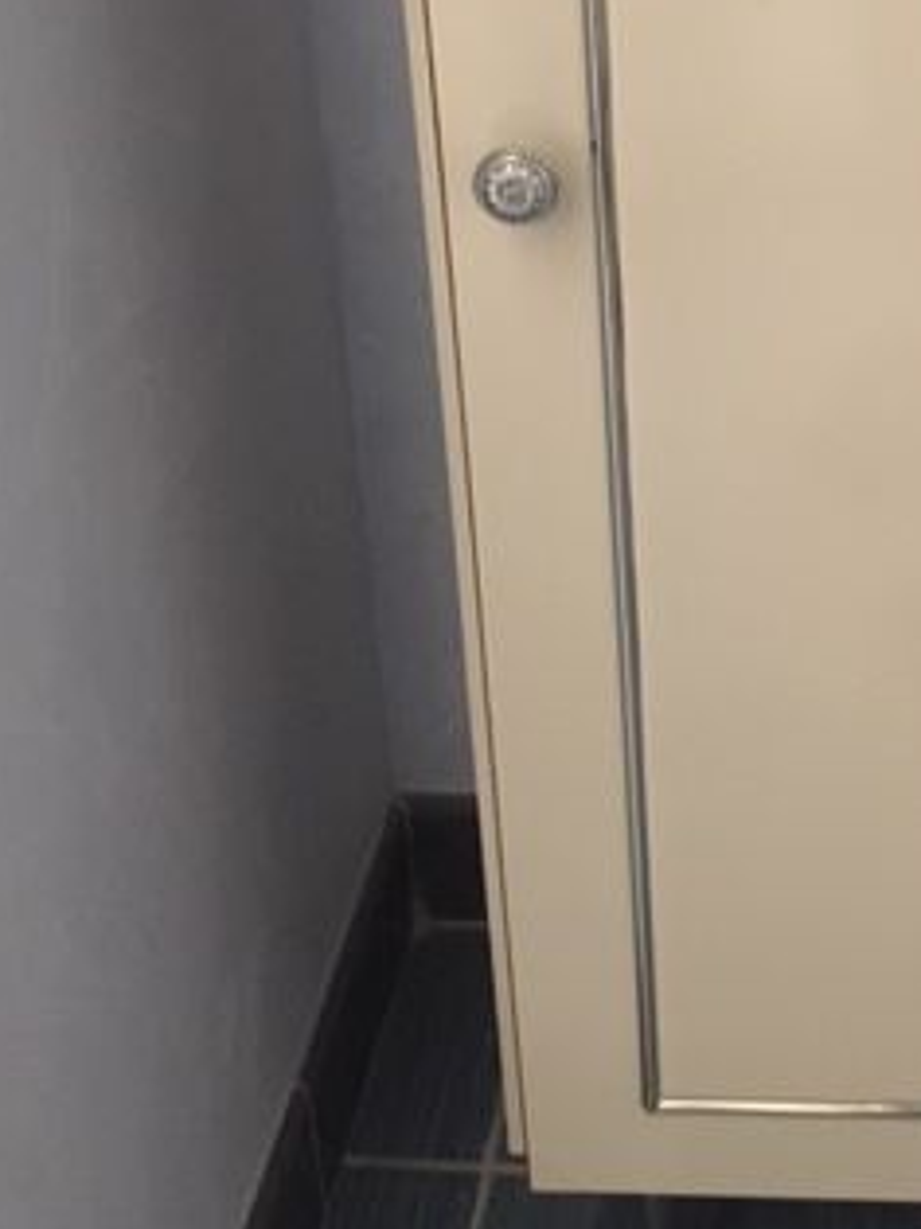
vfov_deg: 31.3
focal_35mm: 59
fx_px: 2094
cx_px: 788
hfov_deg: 24.3
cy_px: 140
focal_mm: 4.15
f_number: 2.2
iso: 500
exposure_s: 1/17
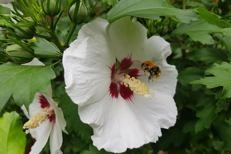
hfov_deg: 65.5
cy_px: 88
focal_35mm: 28
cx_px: 117
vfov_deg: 46.3
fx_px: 180
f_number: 1.7
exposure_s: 1/419
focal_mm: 4.2
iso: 40
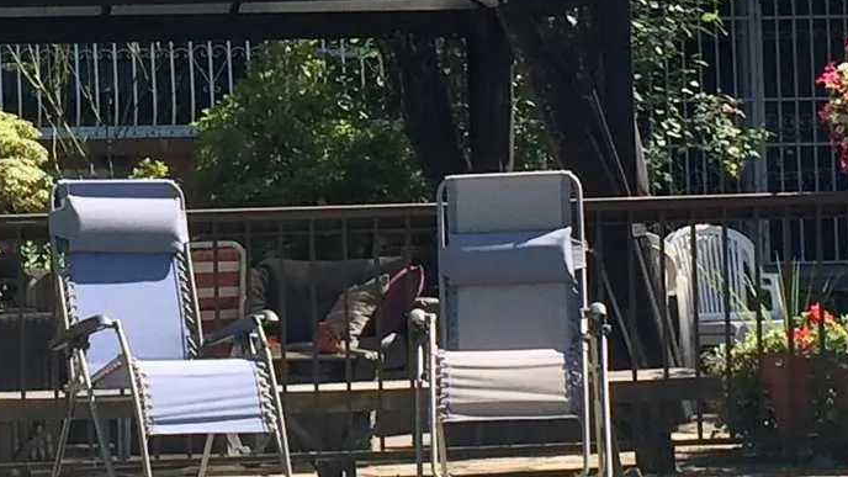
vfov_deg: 8.3
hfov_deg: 14.5
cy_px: 102
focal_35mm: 146
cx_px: 65
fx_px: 3283
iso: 32
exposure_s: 1/1325
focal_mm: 4.12
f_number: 2.2
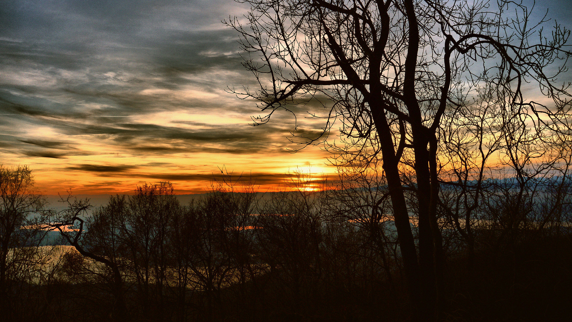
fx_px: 440
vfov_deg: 40.2
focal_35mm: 29
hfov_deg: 66.1
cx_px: 283
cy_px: 150
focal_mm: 18
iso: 200
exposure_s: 1/640
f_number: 6.3
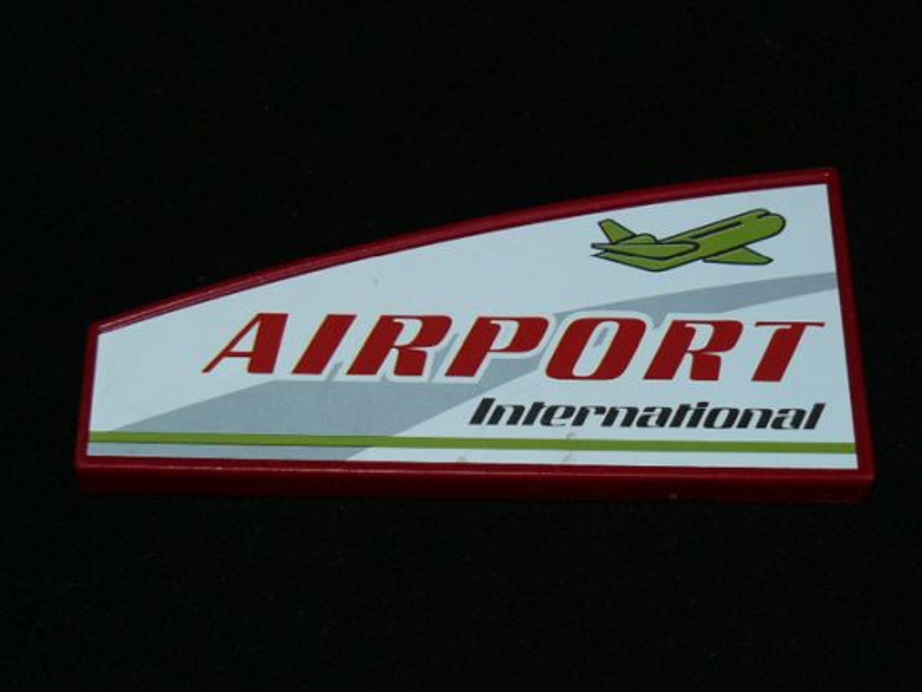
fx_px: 2052
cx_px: 461
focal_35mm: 77
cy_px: 346
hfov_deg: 25.3
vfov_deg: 19.2
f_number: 2.8
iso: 100
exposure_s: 1/30
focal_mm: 8.6
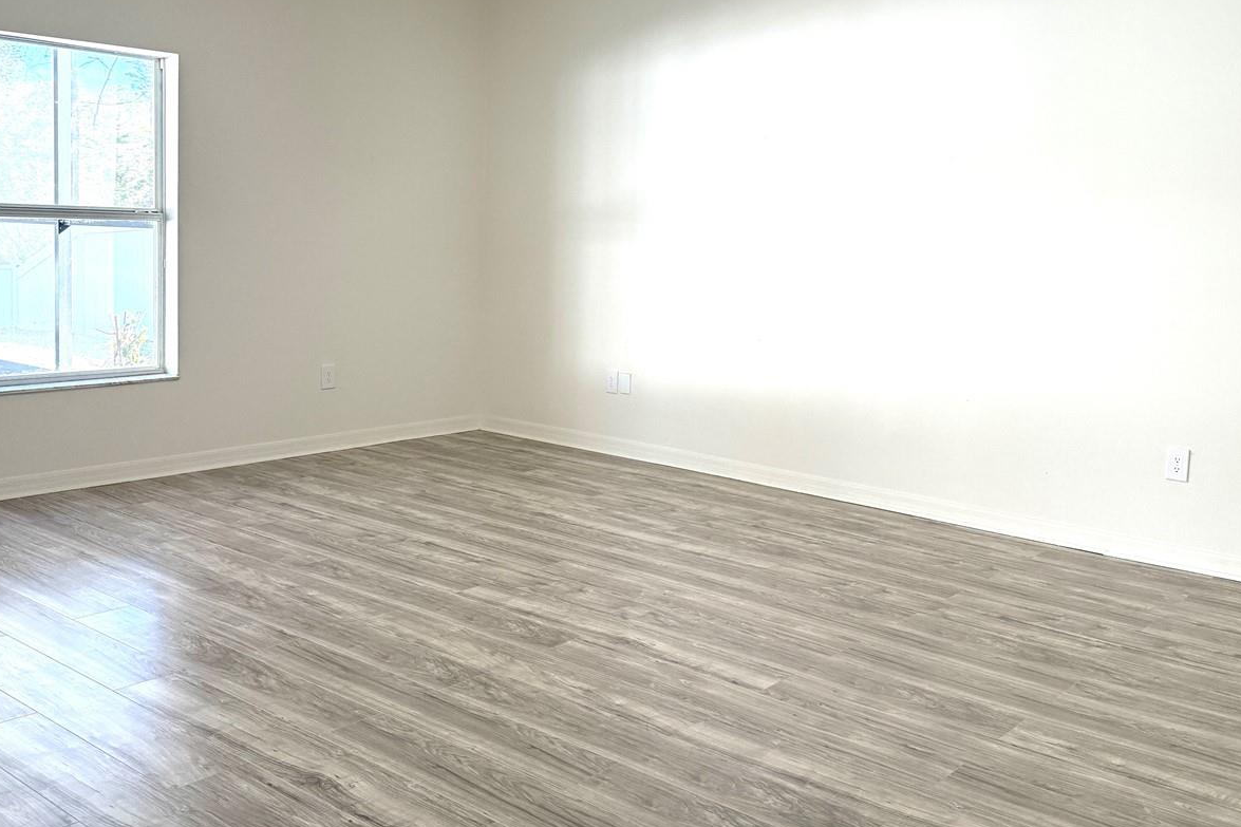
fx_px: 1172
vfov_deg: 38.7
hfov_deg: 55.7
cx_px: 679
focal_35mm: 34
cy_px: 317
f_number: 1.78
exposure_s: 1/234
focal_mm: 6.76
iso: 200
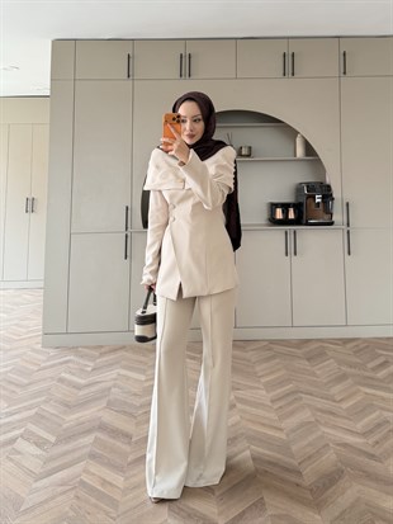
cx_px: 196
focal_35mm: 24
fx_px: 363
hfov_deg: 56.8
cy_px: 262
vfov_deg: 71.6
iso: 100
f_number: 1.78
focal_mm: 6.76
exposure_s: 1/121
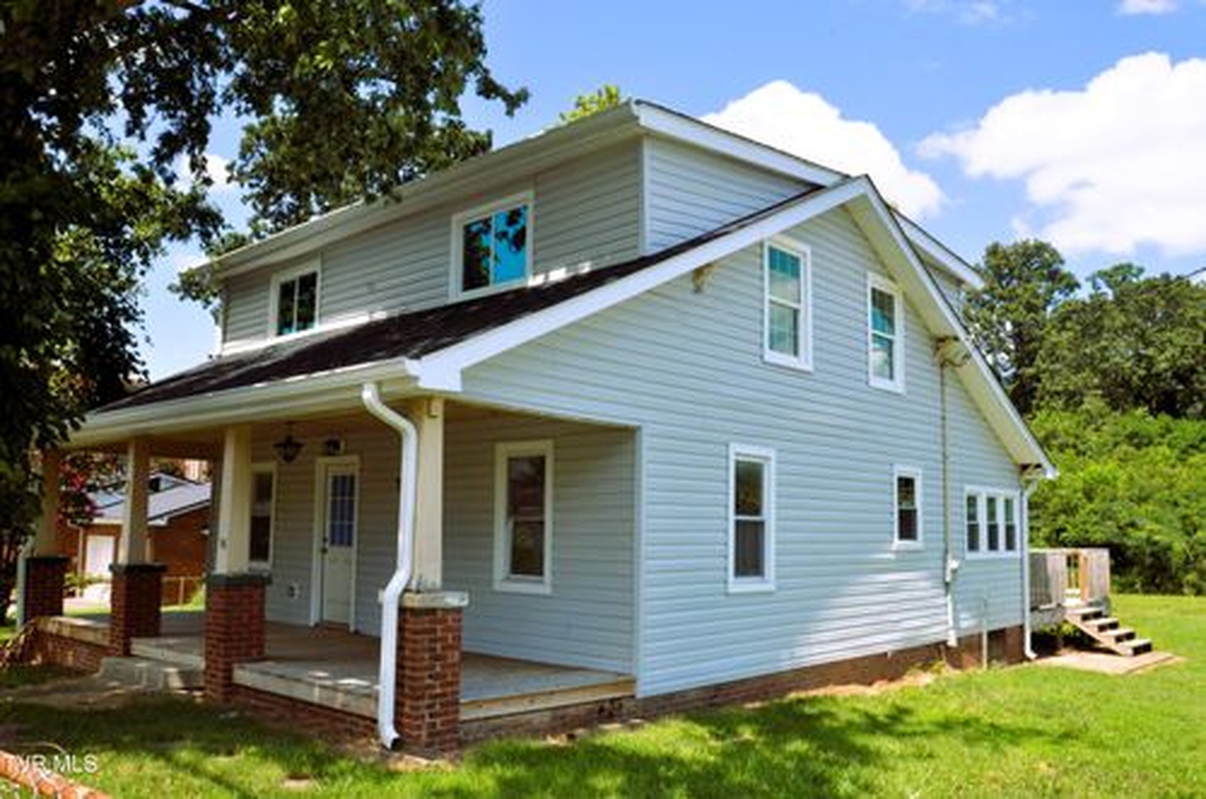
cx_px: 603
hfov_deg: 67.5
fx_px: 902
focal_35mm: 27
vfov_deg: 47.7
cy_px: 400
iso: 800
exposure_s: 1/250
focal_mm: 18
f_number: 20
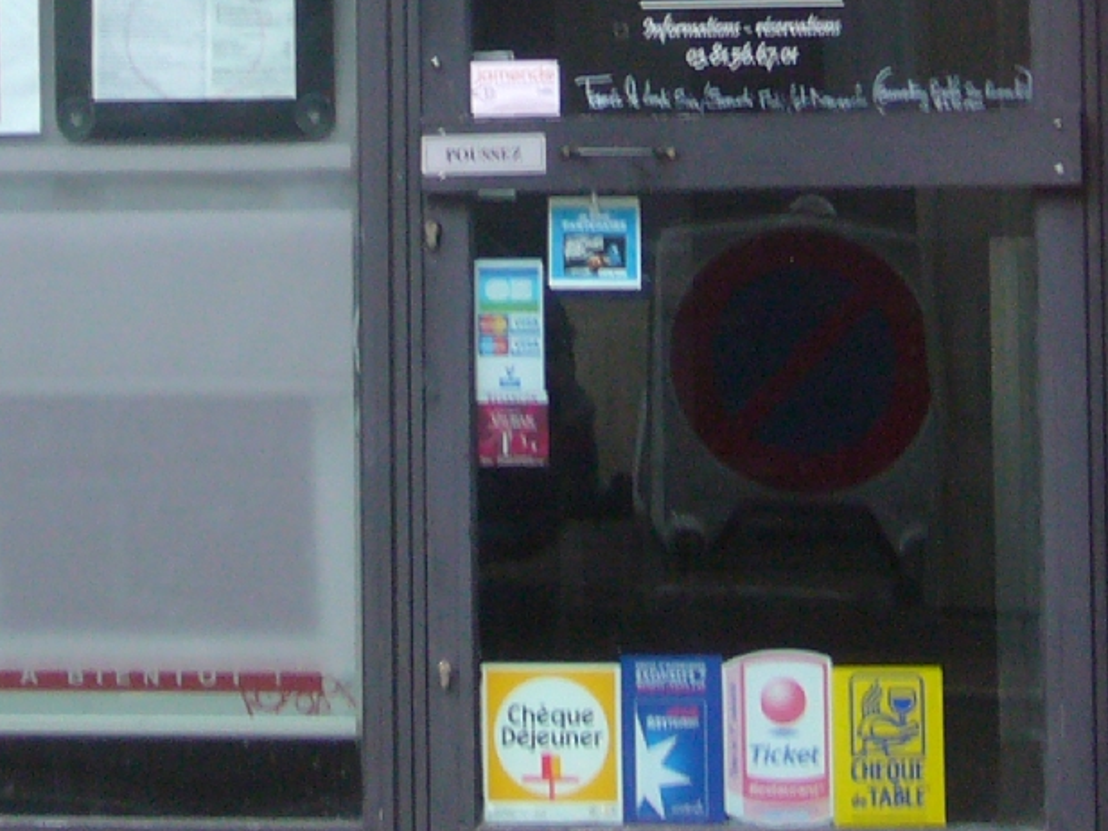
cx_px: 332
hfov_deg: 9.9
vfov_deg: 7.3
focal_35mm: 199
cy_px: -503
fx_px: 6371
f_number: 3.6
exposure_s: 1/30
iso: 125
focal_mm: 9.9
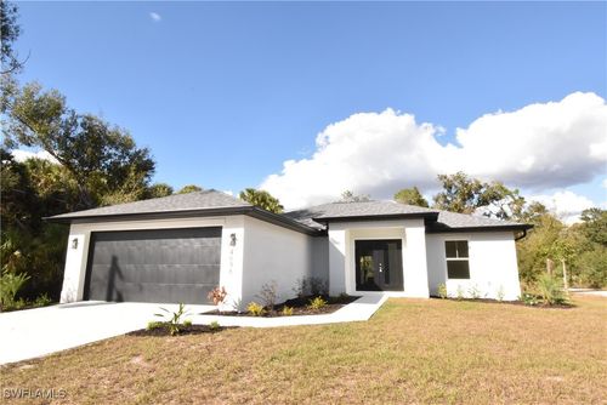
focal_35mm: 20
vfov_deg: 63.3
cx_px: 304
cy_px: 202
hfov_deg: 85.4
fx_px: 329
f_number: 25
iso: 1600
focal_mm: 13
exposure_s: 1/200
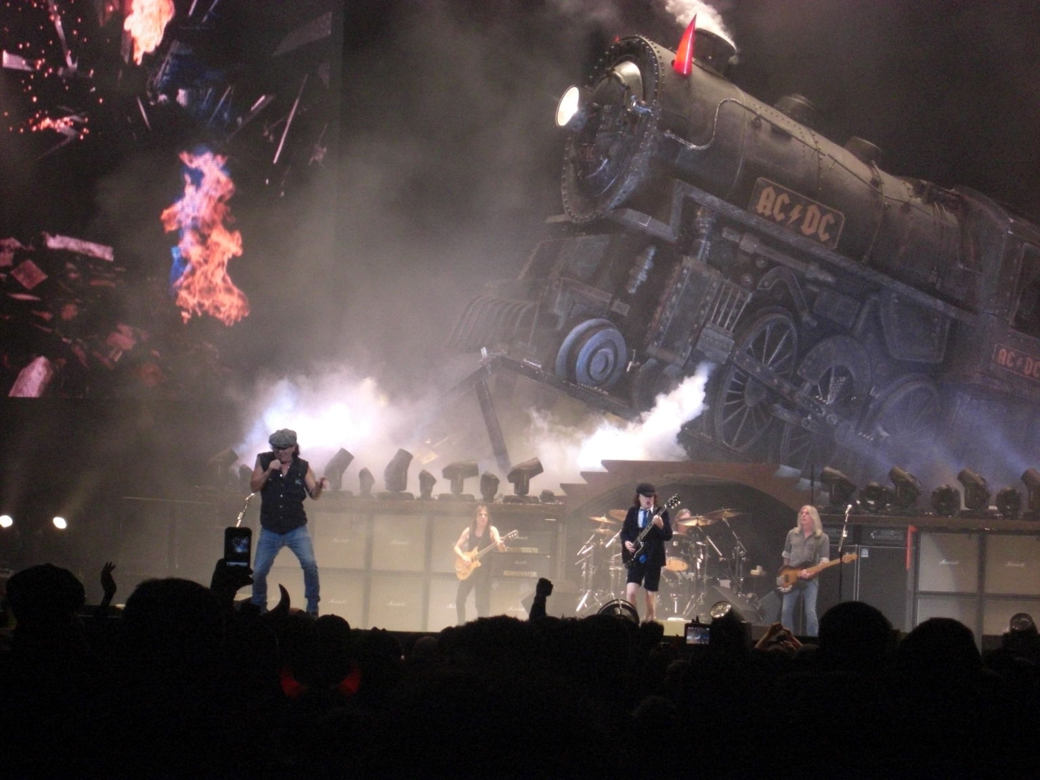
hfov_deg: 17.3
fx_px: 3425
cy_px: 390
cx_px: 520
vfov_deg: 13.0
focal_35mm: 114
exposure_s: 1/200
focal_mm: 23.7
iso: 800
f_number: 5.1
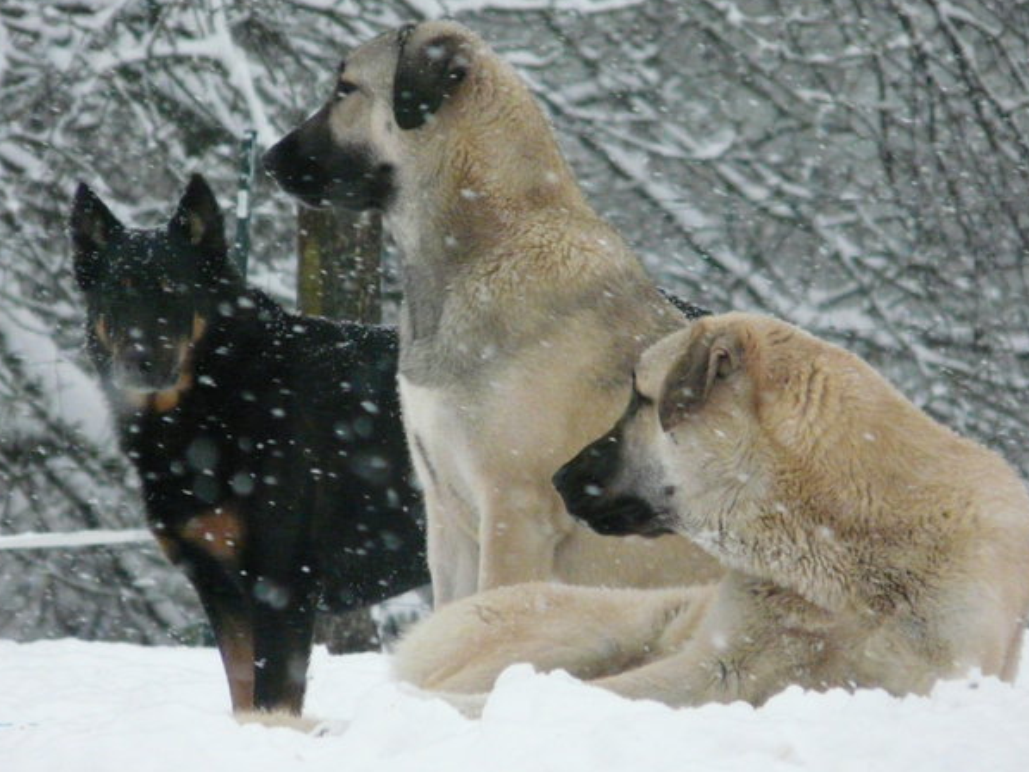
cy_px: 362
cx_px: 526
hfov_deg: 3.7
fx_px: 16055
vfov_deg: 2.8
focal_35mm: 540
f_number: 4.2
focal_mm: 82.8
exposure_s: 1/400
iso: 800
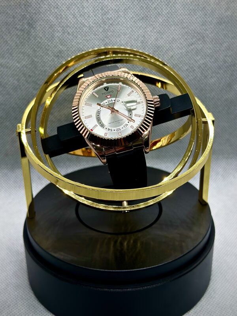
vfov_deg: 39.7
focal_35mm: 48
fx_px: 438
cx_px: 118
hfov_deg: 30.3
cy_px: 158
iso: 80
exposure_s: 1/298
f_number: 1.78
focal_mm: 6.86
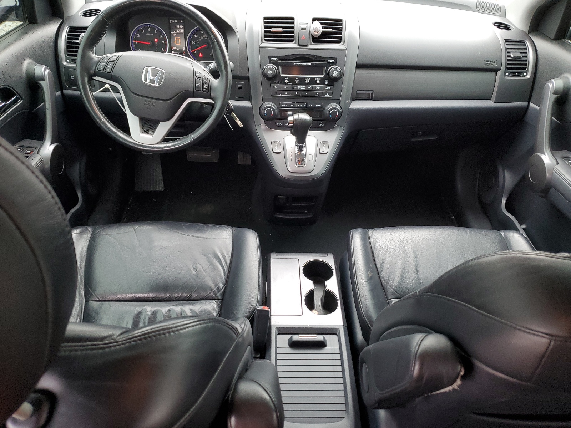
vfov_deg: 53.1
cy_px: 214
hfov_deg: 67.3
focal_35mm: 26
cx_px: 286
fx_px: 429
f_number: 1.5
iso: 103
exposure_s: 1/60.2
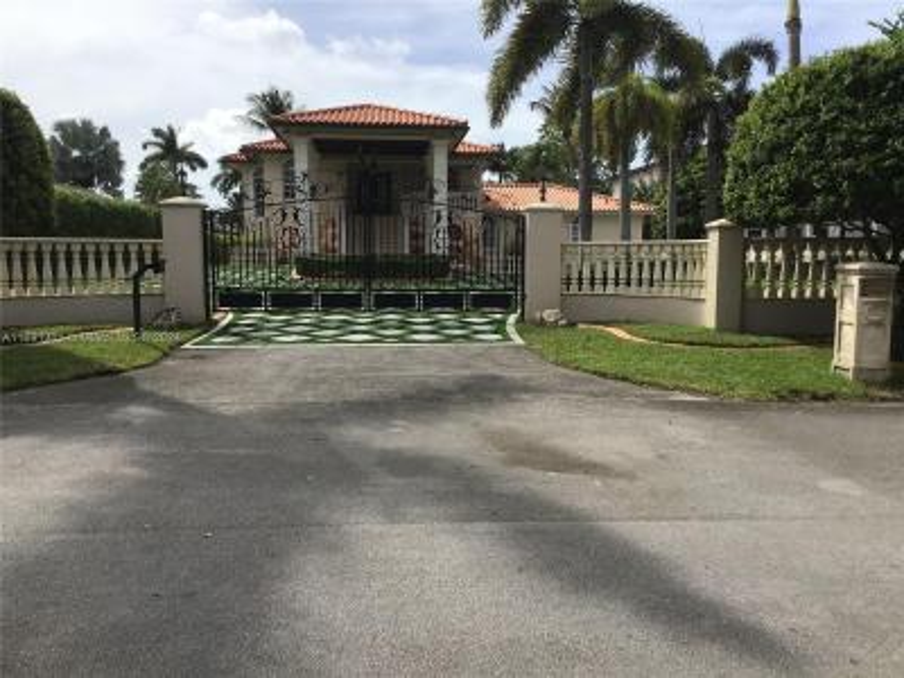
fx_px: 810
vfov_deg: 45.4
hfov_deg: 58.4
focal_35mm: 31
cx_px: 452
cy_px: 339
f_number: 2.4
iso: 25
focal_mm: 3.3
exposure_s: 1/1381
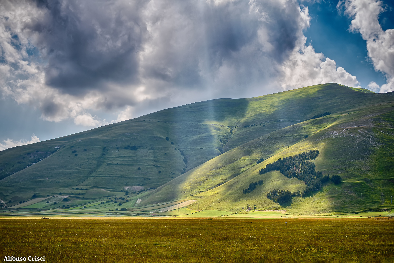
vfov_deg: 27.0
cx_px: 197
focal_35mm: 50
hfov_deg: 39.6
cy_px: 132
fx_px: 547
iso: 100
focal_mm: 50
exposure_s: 1/2500
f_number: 3.5
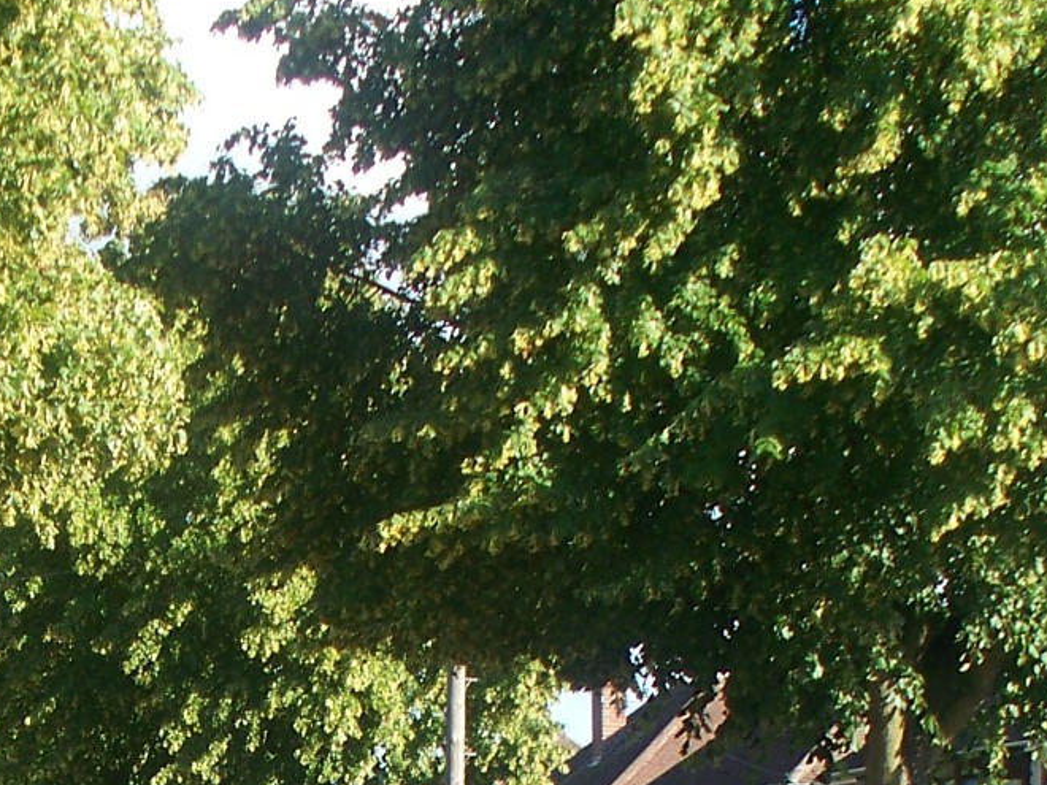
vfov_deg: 9.9
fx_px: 4355
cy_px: 1292
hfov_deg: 13.6
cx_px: 67
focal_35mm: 144
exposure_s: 1/320
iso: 64
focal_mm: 7.54
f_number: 2.8
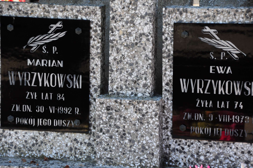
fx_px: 1000
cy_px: 84
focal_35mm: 142
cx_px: 126
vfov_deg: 9.6
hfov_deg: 14.4
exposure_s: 1/250
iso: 320
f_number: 7.1
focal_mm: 95
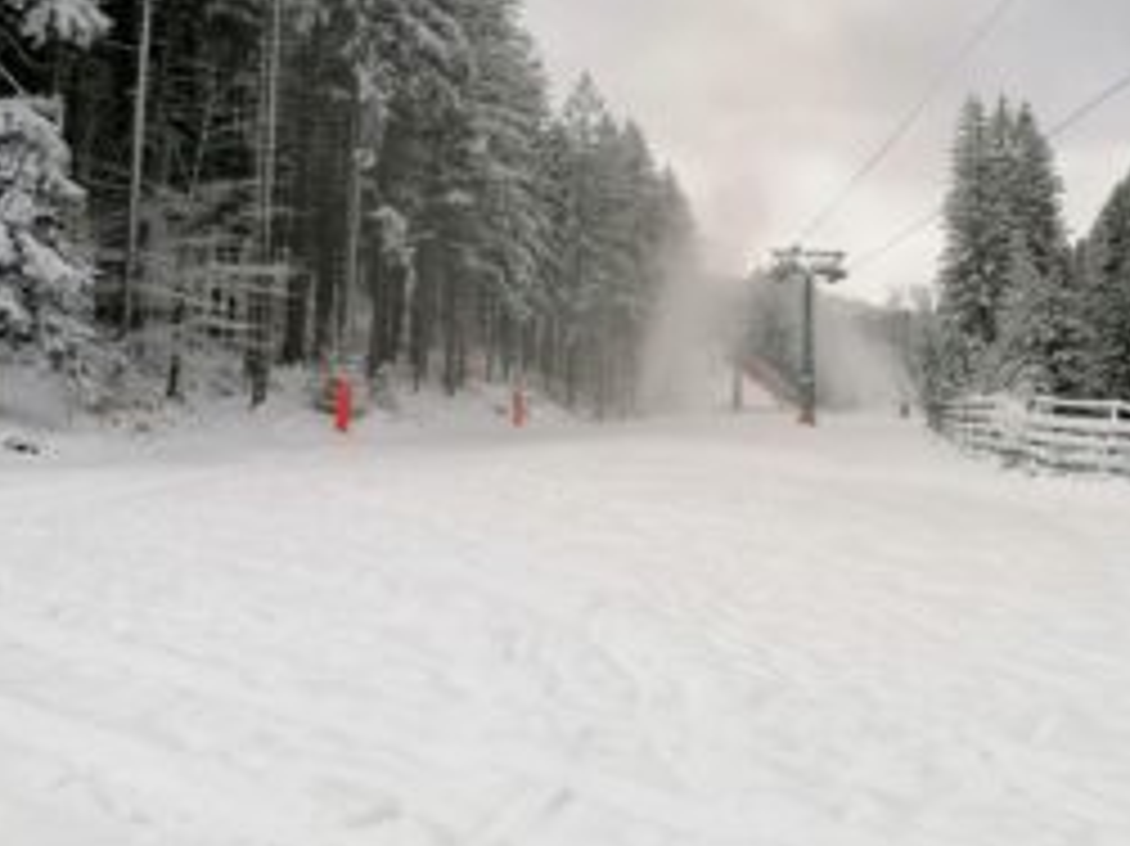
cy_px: 310
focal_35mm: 43
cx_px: 851
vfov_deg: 33.4
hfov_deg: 42.5
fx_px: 1403
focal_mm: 4.75
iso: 50
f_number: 1.8
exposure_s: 1/358
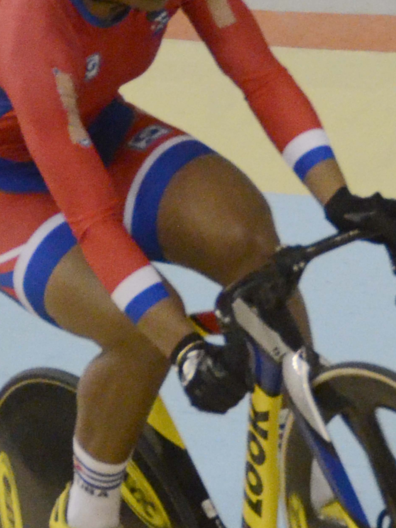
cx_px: 248
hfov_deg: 6.5
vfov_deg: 8.7
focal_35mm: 227
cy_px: 311
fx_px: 3462
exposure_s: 1/1000
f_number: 5
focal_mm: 80
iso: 4000
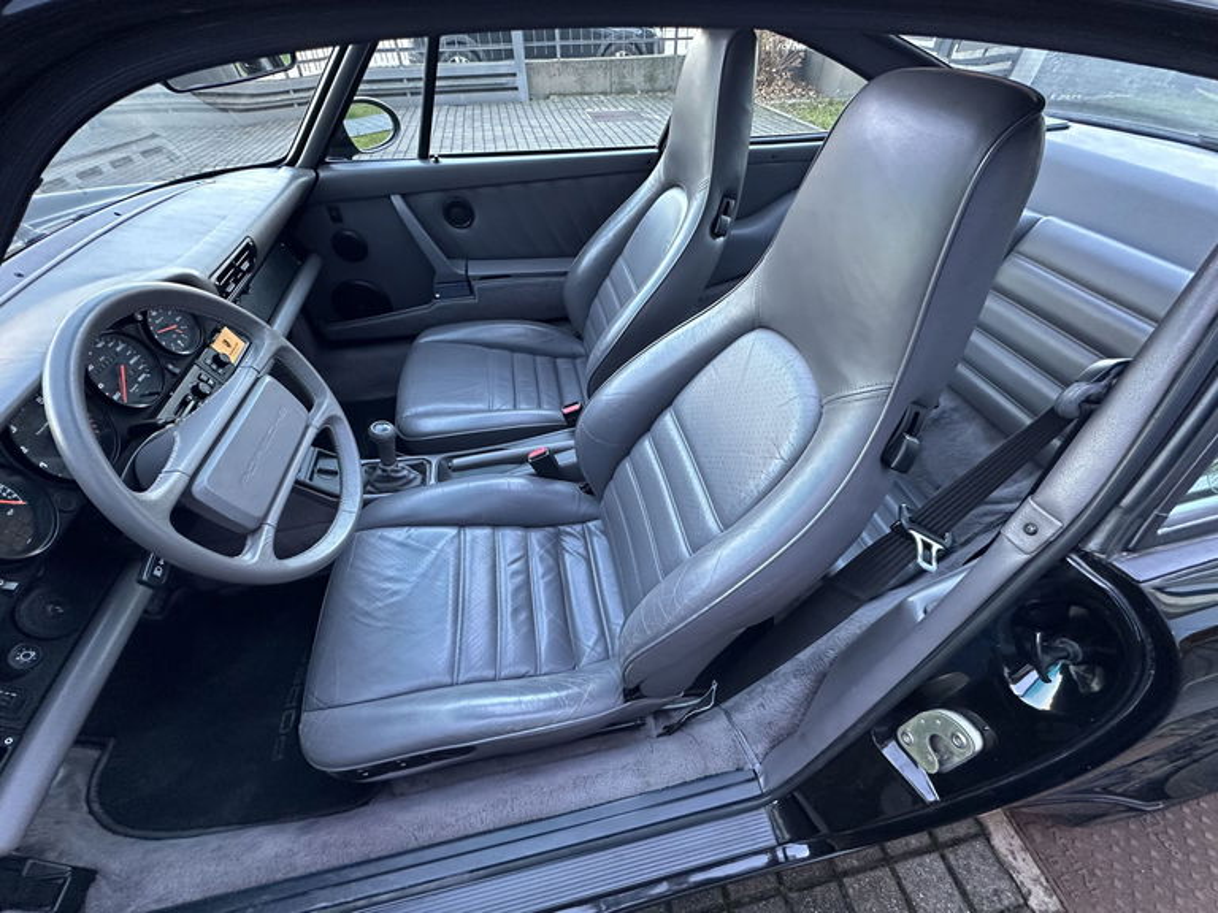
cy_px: 456
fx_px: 493
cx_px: 609
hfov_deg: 102.1
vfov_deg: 85.7
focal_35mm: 14
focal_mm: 2.22
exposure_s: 1/60
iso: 320
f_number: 2.2
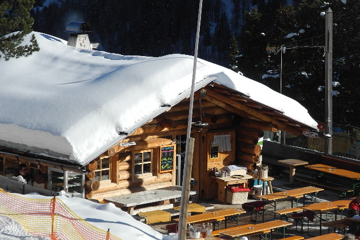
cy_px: 124
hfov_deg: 11.4
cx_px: 179
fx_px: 1810
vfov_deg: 7.6
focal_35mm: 181
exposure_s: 1/800
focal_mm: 37
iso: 100
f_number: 5.6
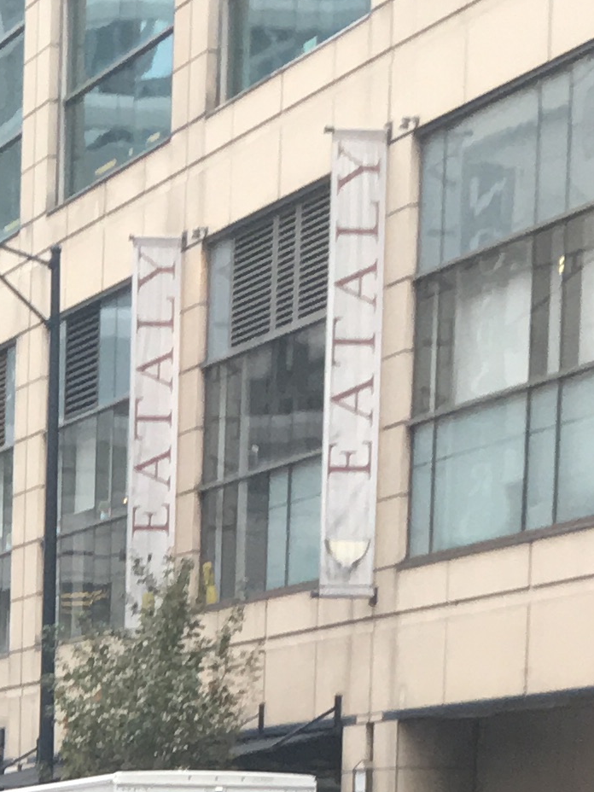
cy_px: 1177
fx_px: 2883
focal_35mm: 126
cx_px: -617
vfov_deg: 14.6
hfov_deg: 10.7
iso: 40
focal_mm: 4.15
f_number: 2.2
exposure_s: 1/120
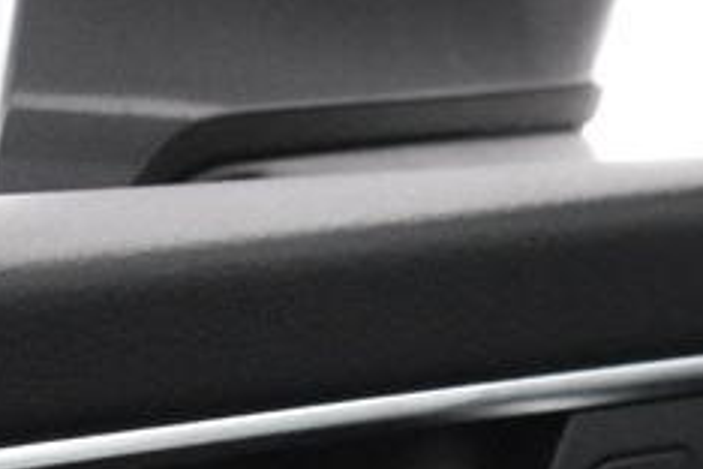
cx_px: 2367
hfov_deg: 6.0
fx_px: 6092
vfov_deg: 4.4
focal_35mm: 312
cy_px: 779
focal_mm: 30
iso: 3200
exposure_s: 1/30
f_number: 4.2
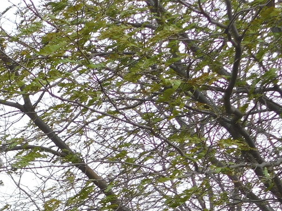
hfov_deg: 15.8
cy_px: 277
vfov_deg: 12.2
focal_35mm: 118
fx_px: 961
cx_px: -94
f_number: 3.6
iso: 125
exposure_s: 1/500
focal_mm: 7.1
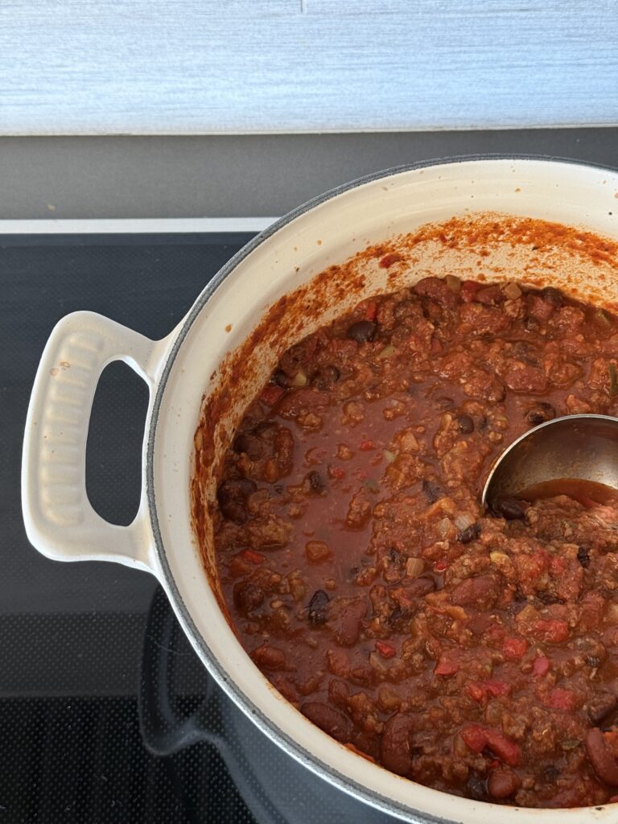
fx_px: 1143
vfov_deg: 39.7
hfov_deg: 30.3
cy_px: 412
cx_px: 309
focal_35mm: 48
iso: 250
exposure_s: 1/57
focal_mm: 6.76
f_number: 1.78
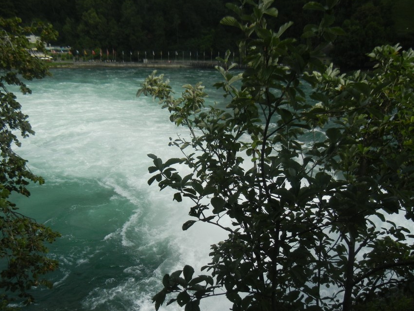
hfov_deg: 51.3
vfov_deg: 39.5
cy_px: 185
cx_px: 187
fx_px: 431
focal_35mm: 36
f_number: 7
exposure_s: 1/827
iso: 160
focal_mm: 5.4
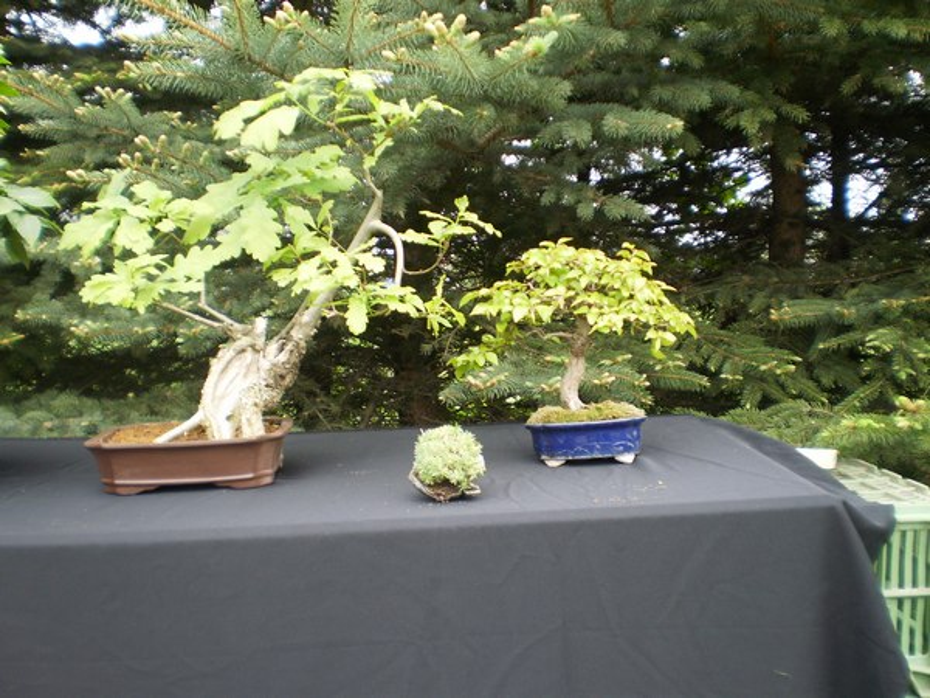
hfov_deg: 51.4
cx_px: 465
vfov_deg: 39.7
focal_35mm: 36
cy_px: 349
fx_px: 967
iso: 64
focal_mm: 6.3
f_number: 3.1
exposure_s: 1/40
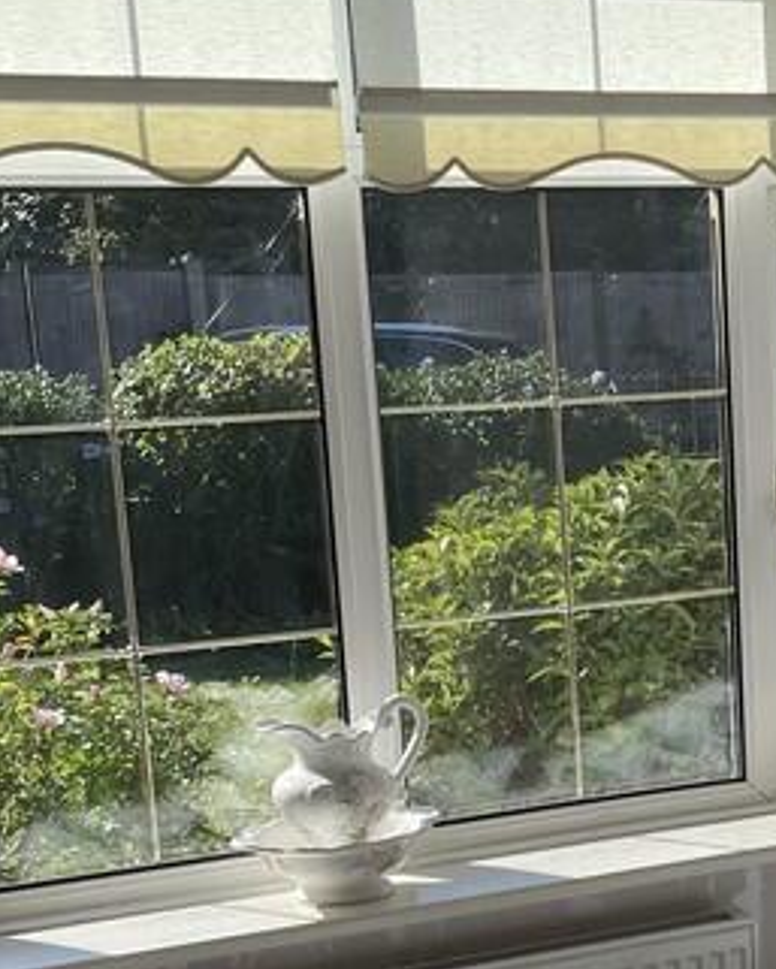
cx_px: 960
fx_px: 2324
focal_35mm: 81
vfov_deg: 23.3
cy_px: 731
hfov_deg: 17.9
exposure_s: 1/2132
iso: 32
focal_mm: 4.2
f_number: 1.6
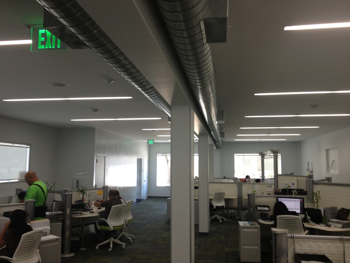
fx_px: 354
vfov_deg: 40.7
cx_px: 175
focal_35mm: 35
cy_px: 132
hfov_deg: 52.6
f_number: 2.4
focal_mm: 4.28
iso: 50
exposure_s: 1/40
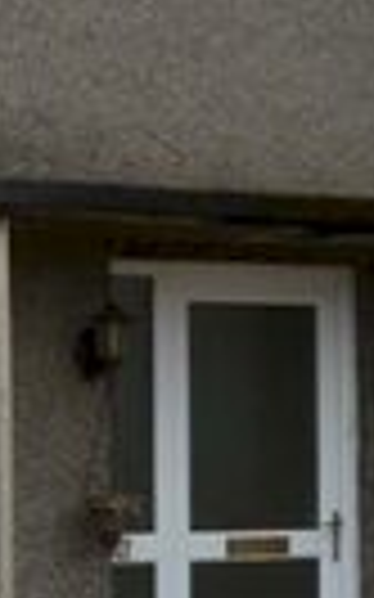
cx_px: -392
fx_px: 1845
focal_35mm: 113
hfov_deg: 10.6
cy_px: 387
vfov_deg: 18.4
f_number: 7.1
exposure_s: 1/125
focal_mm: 14
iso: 100
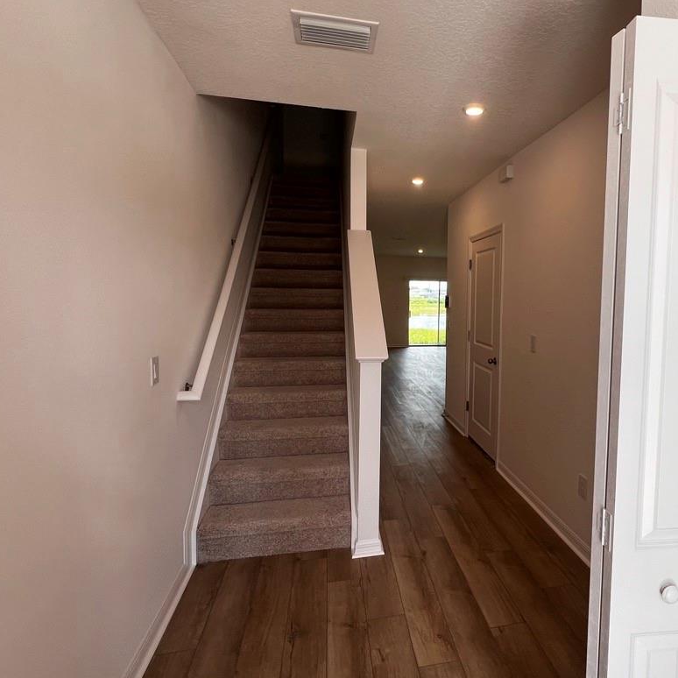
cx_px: 427
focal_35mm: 19
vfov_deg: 77.6
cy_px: 321
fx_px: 421
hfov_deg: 76.2
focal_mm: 1.57
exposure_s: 1/99
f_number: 1.8
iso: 32
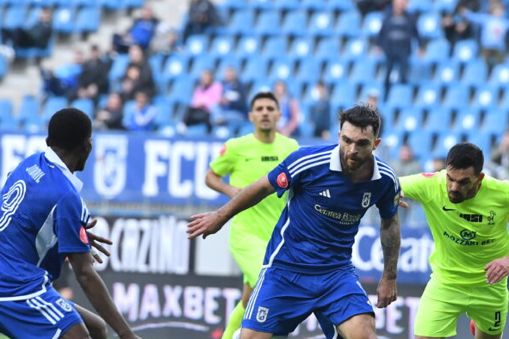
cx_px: 332
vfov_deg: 2.5
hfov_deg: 3.8
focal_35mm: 542
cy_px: 257
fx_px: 7663
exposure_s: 1/2500
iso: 2000
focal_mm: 200
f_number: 3.5
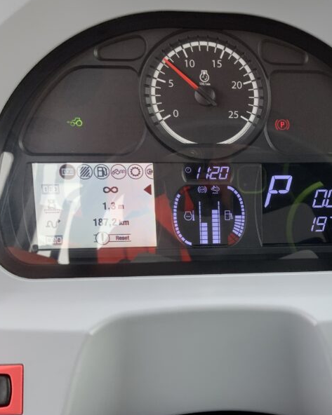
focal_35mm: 49
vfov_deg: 38.0
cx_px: 340
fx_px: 602
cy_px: 220
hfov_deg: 28.7
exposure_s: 1/122
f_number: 1.8
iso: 32
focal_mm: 3
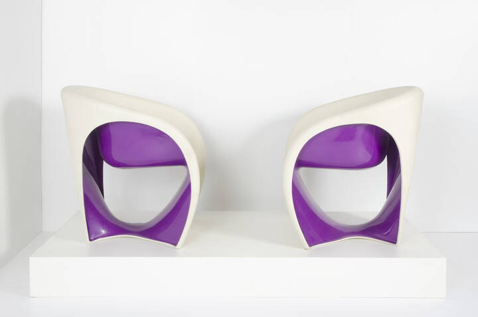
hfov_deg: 46.5
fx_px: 557
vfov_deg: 31.8
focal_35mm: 42
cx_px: 239
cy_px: 158
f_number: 20
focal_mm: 28
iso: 100
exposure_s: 1/200
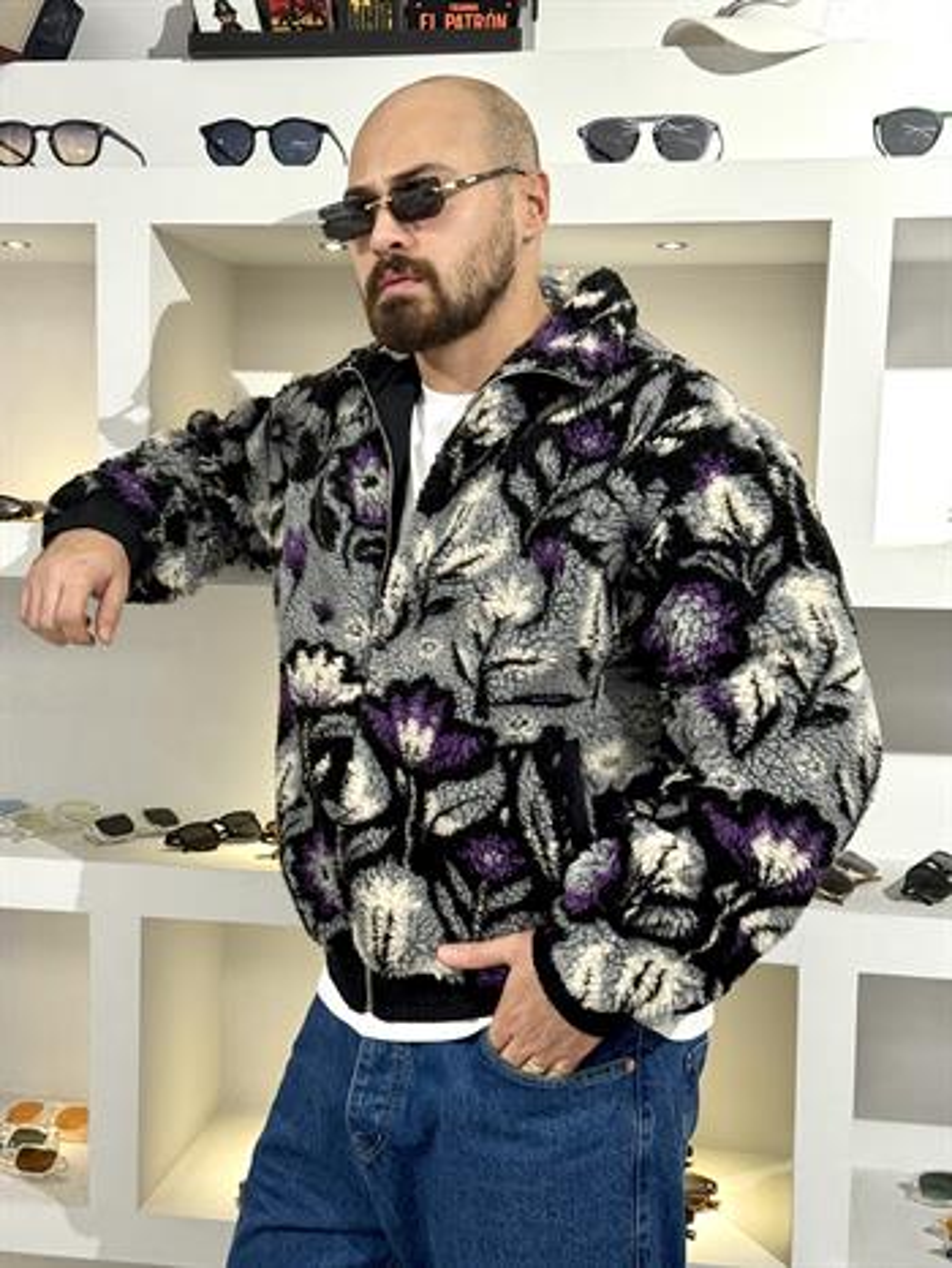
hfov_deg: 30.3
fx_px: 1759
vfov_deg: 39.6
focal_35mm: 48
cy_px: 634
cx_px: 476
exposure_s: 1/100
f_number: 1.78
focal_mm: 6.76
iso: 125
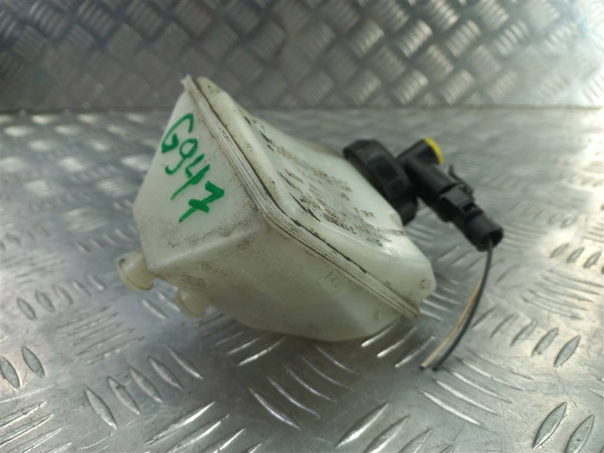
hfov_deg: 69.4
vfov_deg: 54.9
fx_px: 436
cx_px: 302
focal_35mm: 25
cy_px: 226
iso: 64
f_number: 1.8
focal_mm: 4.6
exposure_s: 1/50
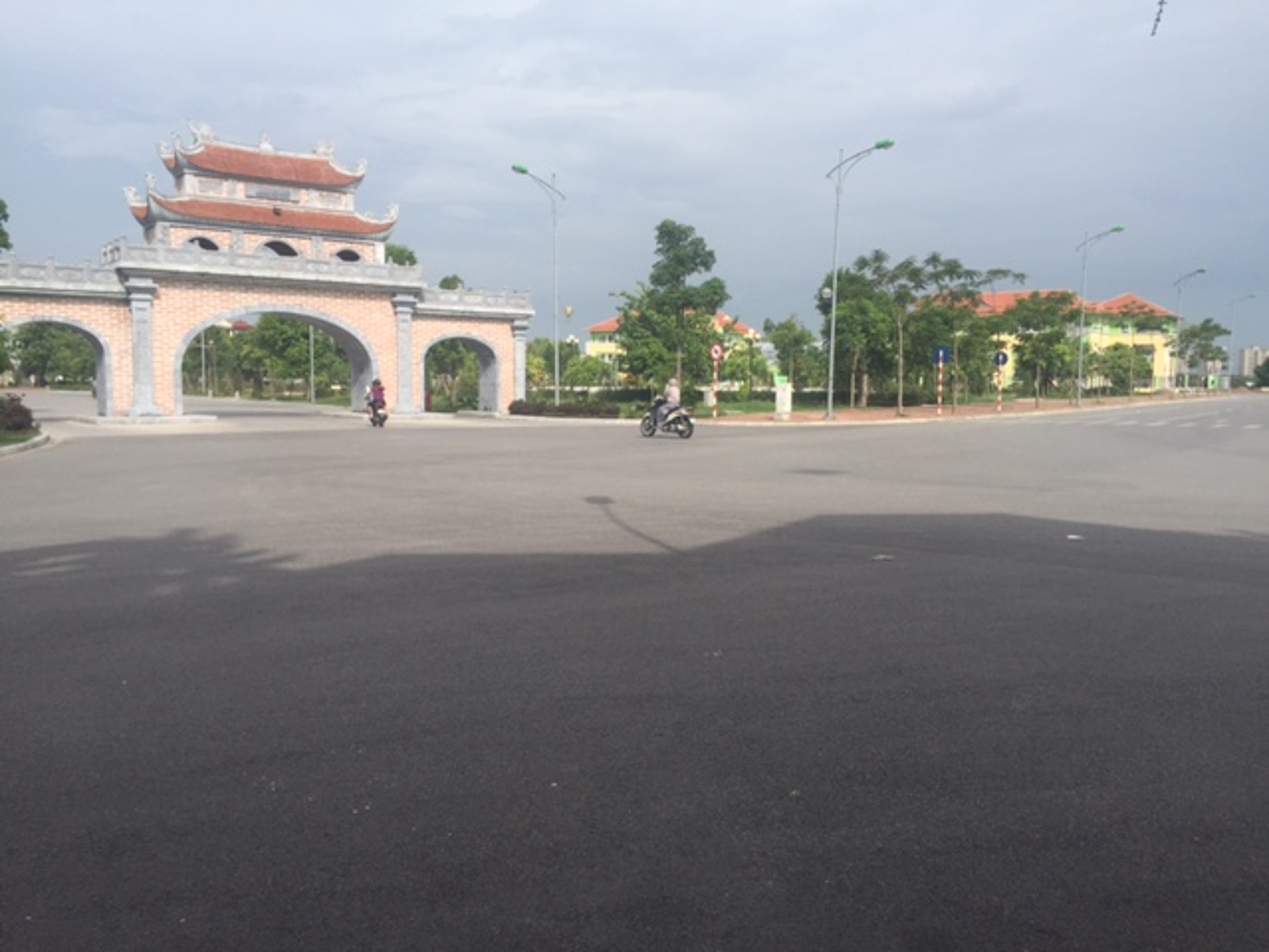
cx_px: 634
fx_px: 1063
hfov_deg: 61.7
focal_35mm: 29
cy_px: 476
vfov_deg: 48.2
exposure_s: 1/2825
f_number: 2.2
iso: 32
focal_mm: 4.15
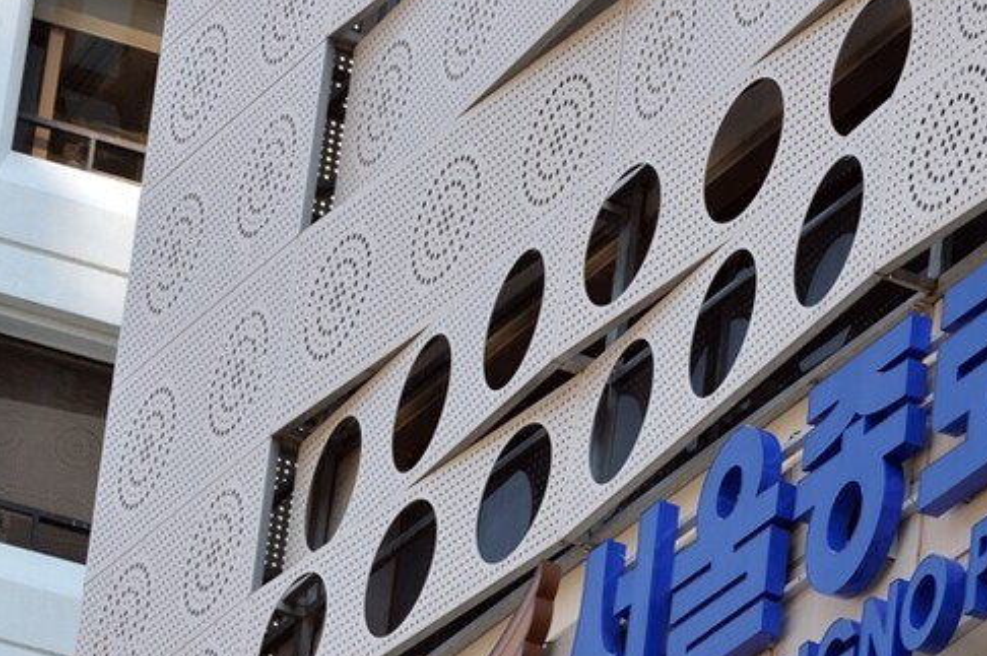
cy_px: 505
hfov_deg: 6.3
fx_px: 8929
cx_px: 902
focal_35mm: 326
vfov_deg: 4.2
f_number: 14
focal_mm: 165
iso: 800
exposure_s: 1/250
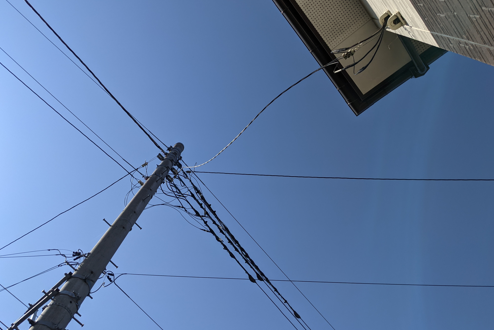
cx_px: 247
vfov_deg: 44.9
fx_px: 398
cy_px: 156
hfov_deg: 63.7
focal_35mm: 29
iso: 65
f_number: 1.73
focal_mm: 4.38
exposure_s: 1/5848
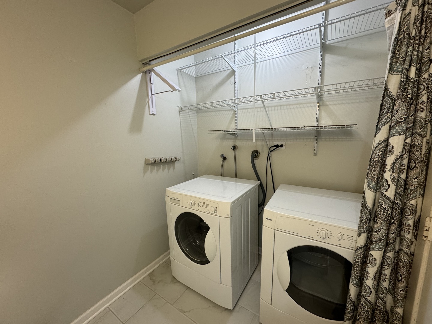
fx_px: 175
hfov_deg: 102.1
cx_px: 216
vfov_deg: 85.7
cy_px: 162
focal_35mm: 14
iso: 200
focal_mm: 2.22
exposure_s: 1/60
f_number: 2.2
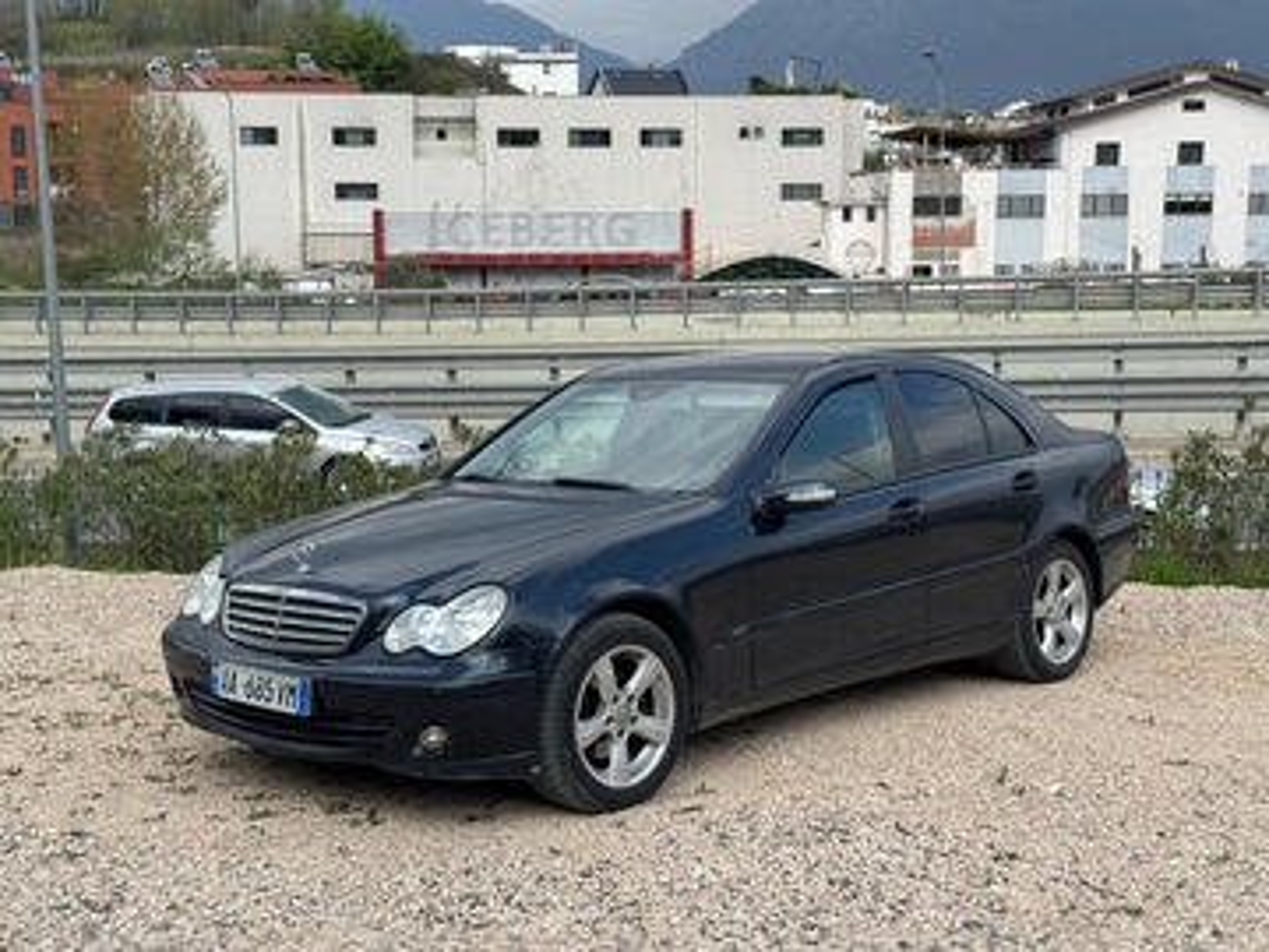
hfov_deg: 39.7
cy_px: 476
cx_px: 634
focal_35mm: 48
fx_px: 1760
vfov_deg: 30.3
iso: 64
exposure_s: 1/2252
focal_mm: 6.76
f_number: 1.78
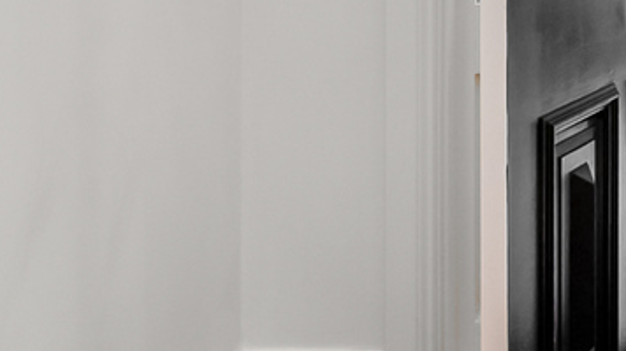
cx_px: 930
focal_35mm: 100
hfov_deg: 18.9
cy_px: -231
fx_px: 1659
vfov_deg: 11.4
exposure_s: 1/2.5
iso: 400
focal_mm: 17
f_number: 11
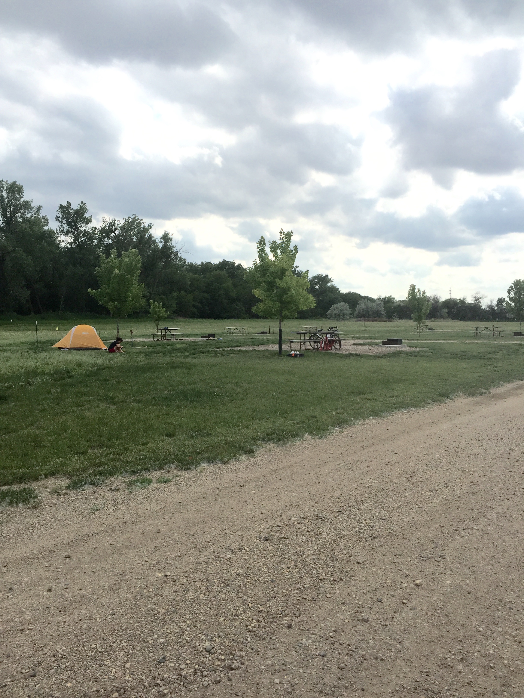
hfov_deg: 48.2
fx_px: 585
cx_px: 262
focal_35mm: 29
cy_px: 349
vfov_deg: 61.7
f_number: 2.2
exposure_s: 1/3300
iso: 32
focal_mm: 4.15
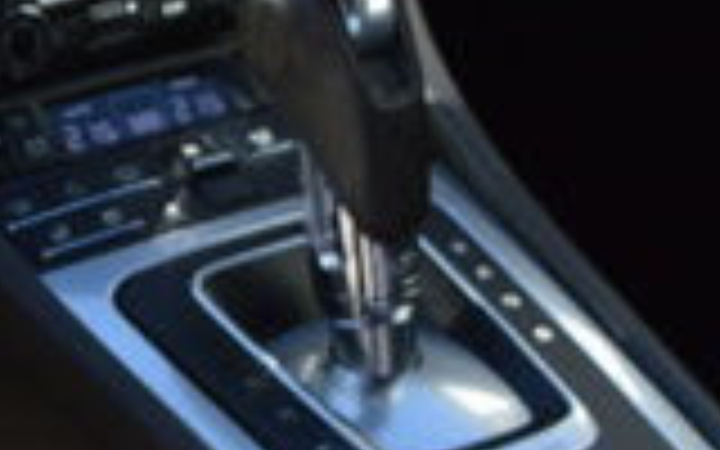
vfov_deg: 6.6
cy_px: -115
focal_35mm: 197
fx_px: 3874
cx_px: -576
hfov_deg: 10.0
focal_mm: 27
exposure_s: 1/125
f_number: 5.6
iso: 100
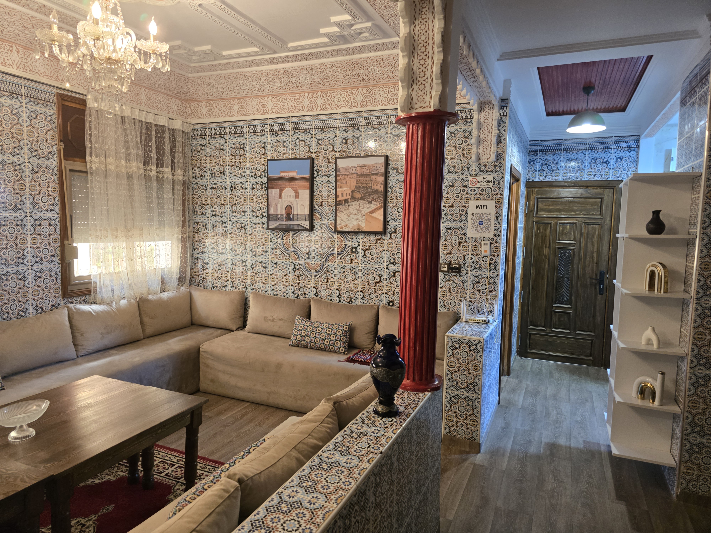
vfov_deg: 58.9
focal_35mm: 23
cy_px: 266
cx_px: 356
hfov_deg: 73.9
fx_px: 472
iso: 640
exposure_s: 1/100
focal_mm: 6.3
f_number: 1.7
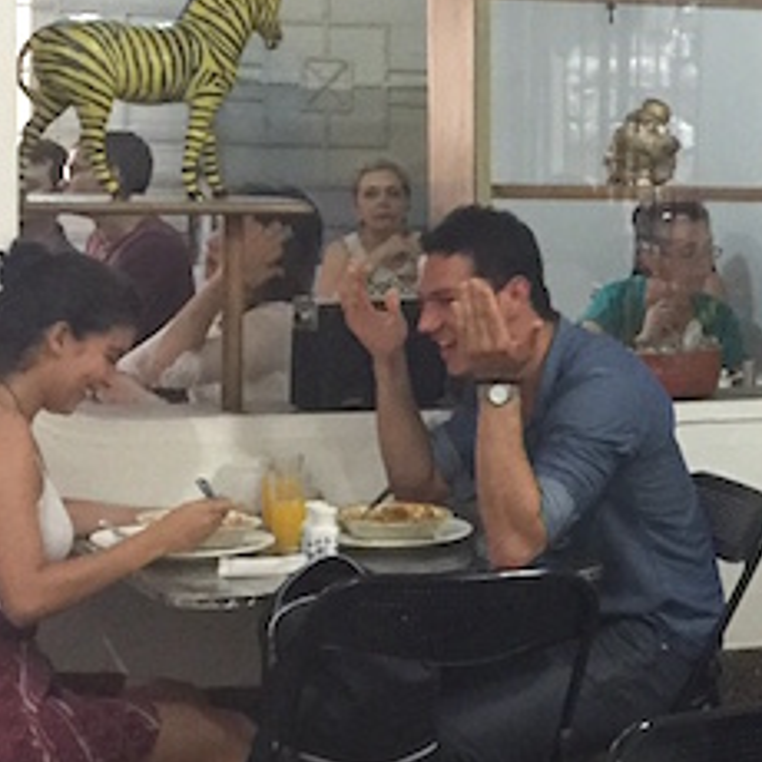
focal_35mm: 114
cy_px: 318
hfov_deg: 14.4
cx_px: 1110
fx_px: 2839
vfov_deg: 15.3
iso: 125
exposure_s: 1/10
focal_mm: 4.15
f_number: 2.2
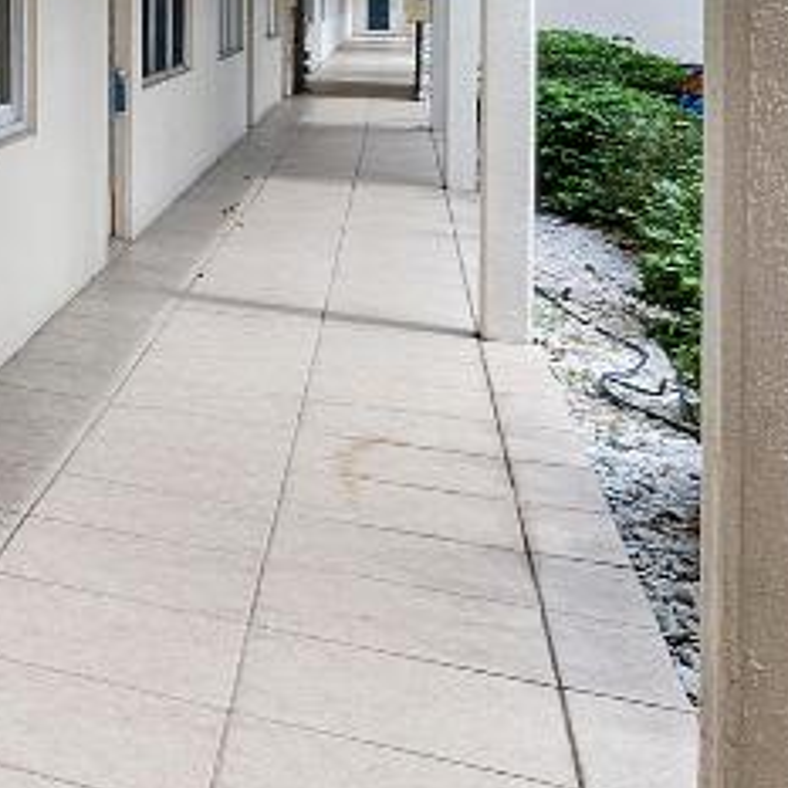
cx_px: -839
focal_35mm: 66
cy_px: 14
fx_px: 1704
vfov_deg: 24.9
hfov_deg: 17.5
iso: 100
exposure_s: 1/30
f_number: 11
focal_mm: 10.5
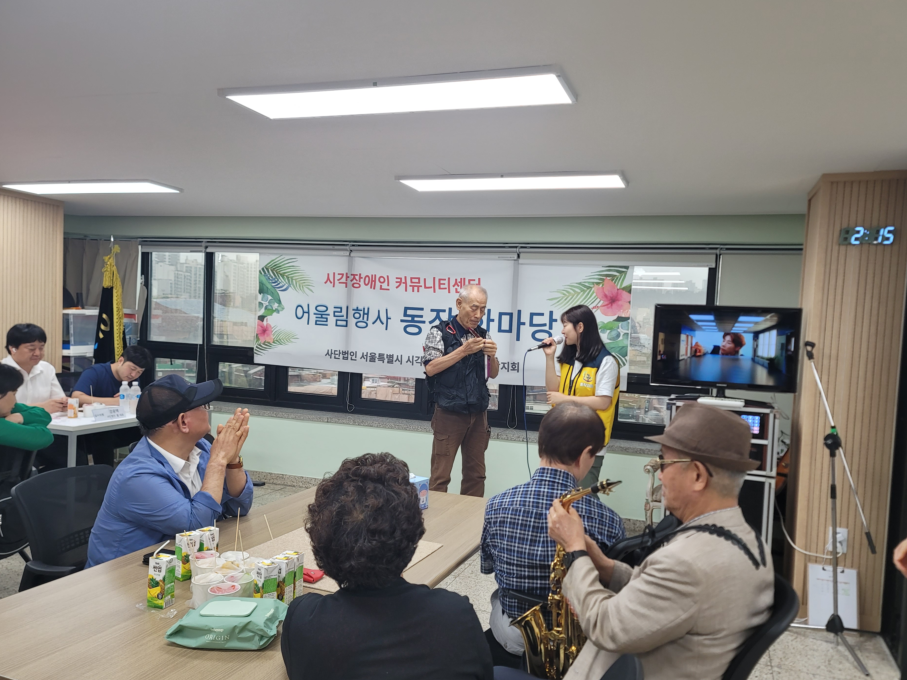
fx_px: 707
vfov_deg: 51.4
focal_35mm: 27
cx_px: 468
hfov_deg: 65.3
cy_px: 346
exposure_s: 1/120
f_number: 1.8
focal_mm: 7
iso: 125
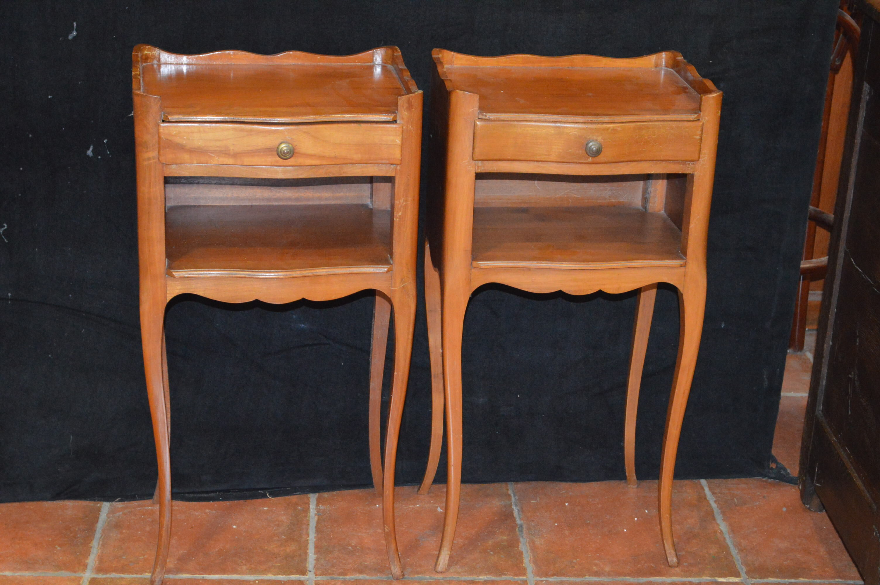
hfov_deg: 30.5
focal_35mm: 66
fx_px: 1612
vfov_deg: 20.6
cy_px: 292
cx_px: 440
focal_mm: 44
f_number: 5.3
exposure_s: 1/60
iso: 3200
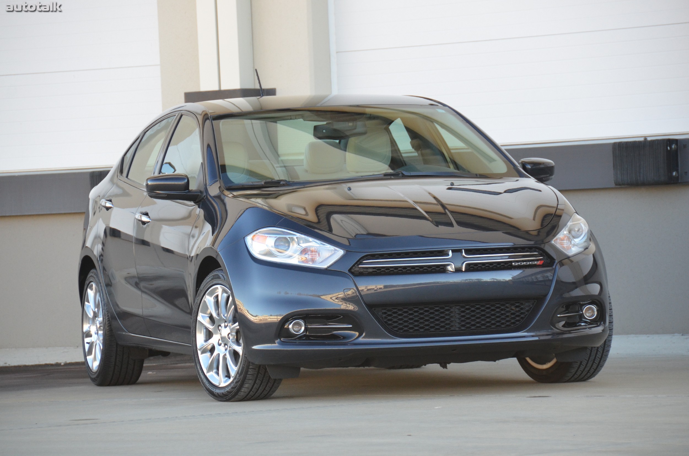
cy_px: 228
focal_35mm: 225
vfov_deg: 6.1
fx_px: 4297
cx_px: 344
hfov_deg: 9.2
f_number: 5.6
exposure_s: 1/500
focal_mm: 150
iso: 1100
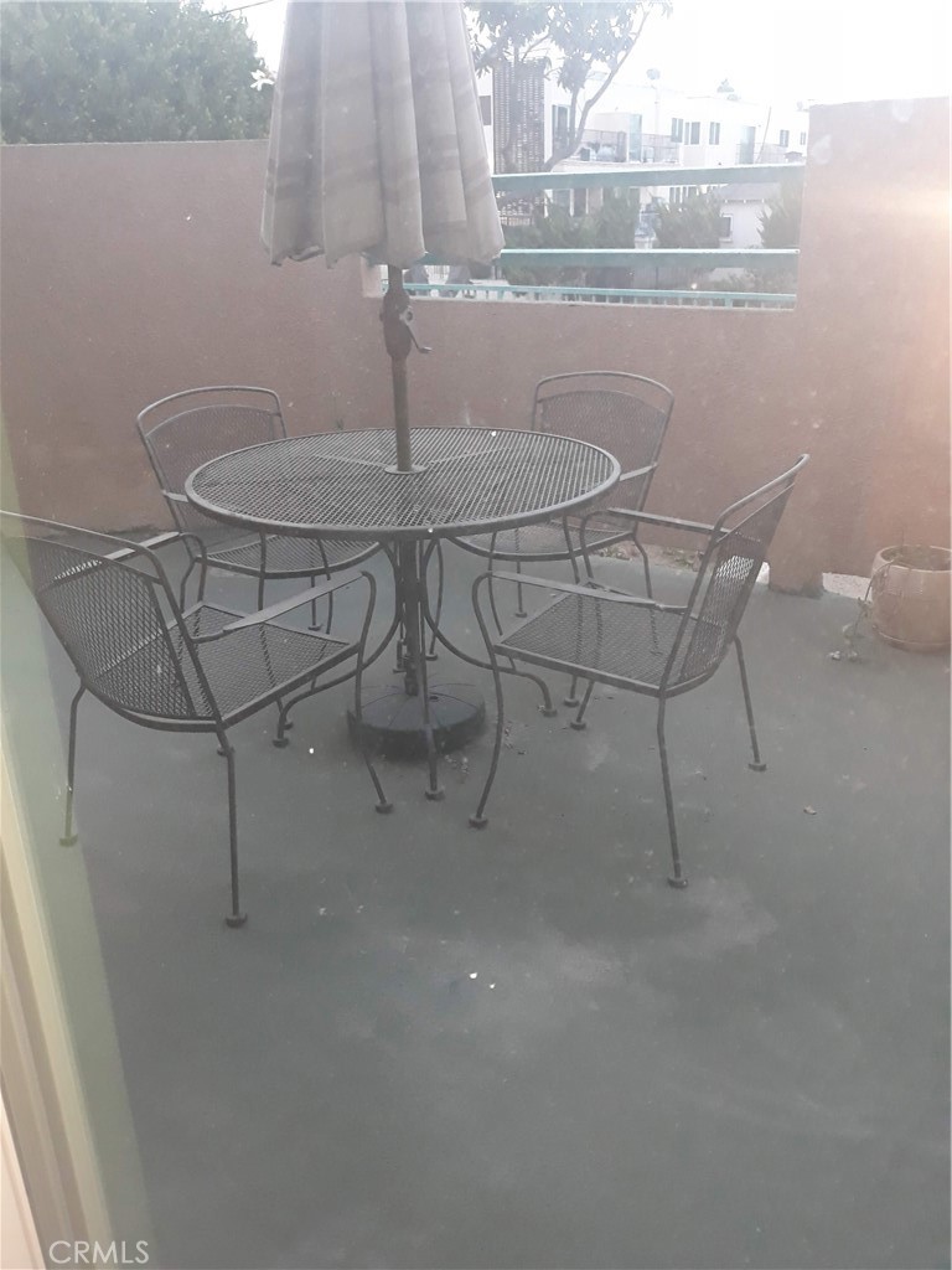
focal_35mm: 28
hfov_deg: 49.7
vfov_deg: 63.4
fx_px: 1027
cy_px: 635
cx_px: 476
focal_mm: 3.7
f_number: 1.7
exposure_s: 1/40
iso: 160
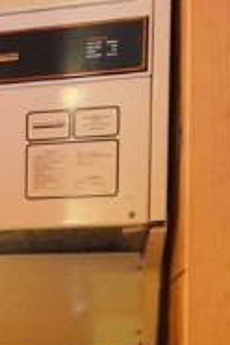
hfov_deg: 20.8
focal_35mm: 62
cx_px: -26
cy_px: 338
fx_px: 594
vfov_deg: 30.3
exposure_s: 1/60
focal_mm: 10
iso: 2500
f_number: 3.5
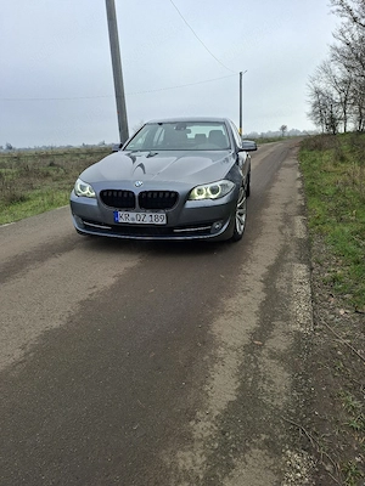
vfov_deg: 73.9
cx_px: 182
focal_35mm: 23
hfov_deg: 58.9
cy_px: 243
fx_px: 323
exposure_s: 1/909
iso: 50
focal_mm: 5.54
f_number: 1.8
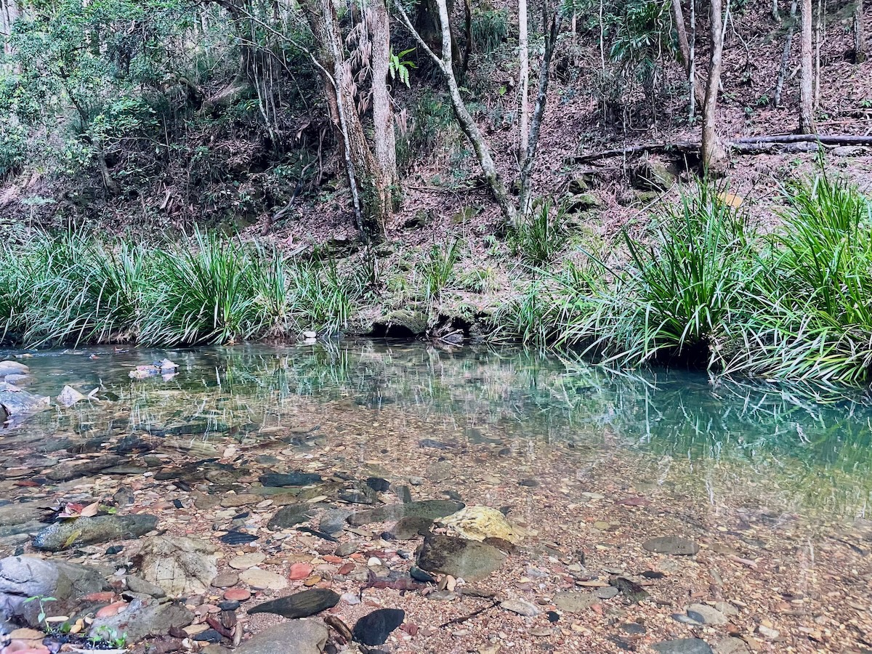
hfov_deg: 67.3
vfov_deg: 53.1
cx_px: 436
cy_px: 327
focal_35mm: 26
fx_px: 655
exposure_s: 1/60
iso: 160
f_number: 1.6
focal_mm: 4.2
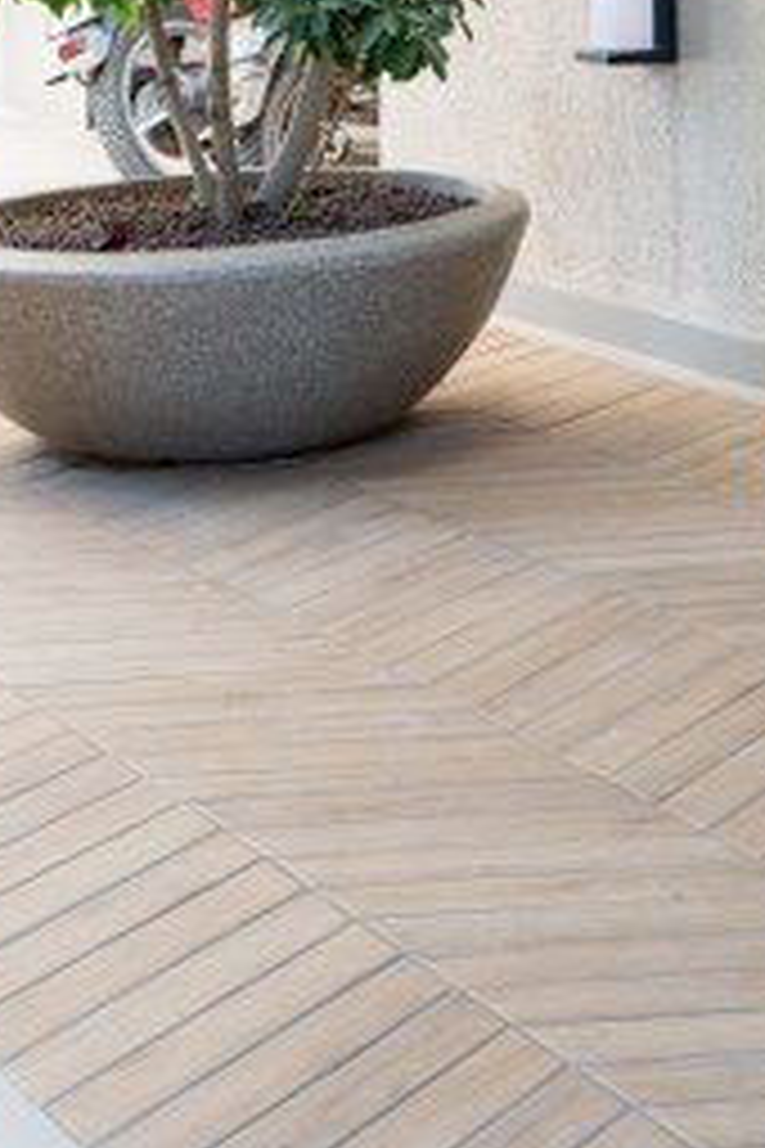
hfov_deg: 13.3
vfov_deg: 19.4
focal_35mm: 98
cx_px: 1084
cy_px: -284
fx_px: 3124
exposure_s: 1/20
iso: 50
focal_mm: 26
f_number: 8
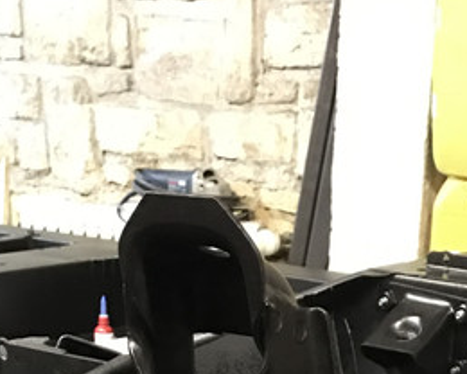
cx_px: 225
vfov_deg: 15.4
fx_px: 1161
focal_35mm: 84
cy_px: 699
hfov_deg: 22.7
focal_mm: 3.99
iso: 80
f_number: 1.8
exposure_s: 1/6
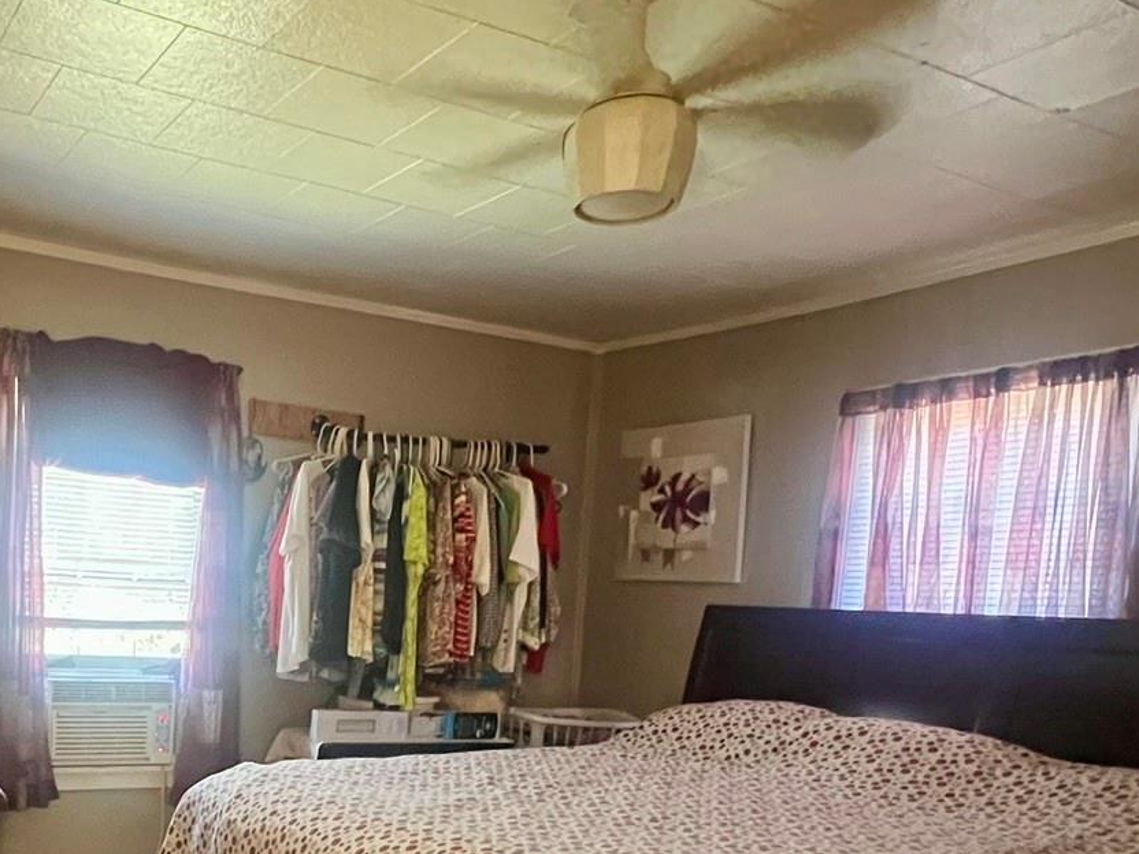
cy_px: 738
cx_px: 234
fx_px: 1053
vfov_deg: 41.3
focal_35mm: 32
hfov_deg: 53.2
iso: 1000
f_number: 1.8
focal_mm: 1.57
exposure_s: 1/40
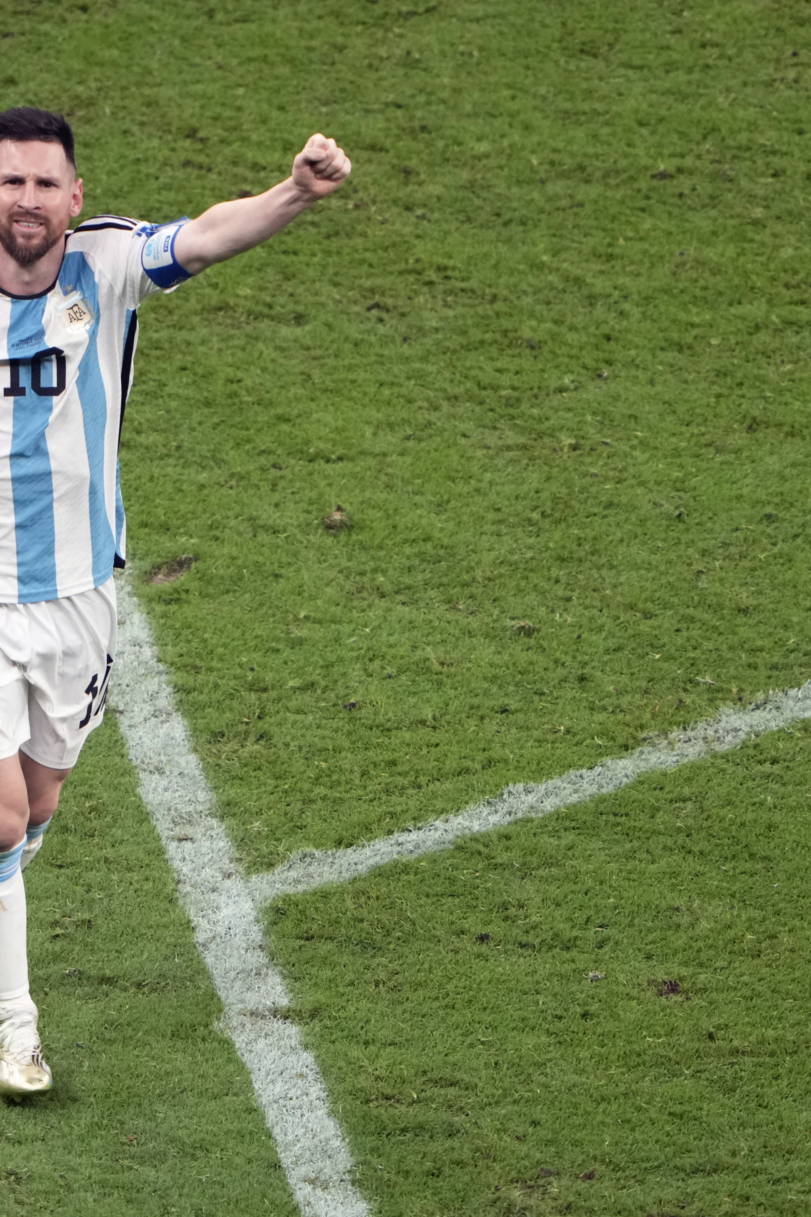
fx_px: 42608
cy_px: 608
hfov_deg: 1.1
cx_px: 250
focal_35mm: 1261
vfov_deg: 1.6
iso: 2500
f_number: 4
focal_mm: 560
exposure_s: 1/1000
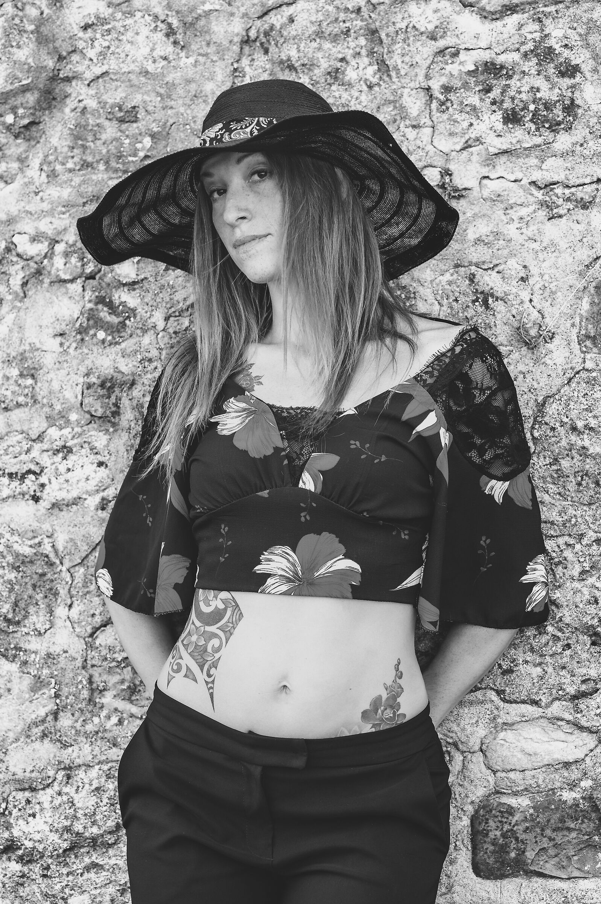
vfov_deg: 23.9
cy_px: 452
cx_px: 300
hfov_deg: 16.1
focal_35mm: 85
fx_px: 2131
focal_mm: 85
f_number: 5
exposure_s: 1/60
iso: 100
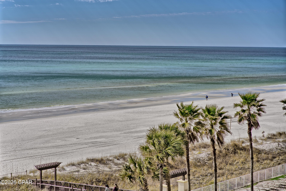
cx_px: 143
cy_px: 96
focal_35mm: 85
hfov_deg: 23.9
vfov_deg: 16.1
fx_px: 675
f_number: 9.5
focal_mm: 85
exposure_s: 1/350
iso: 100
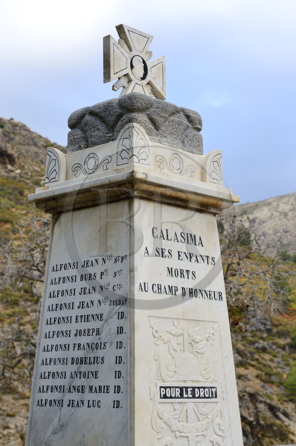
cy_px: 223
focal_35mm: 70
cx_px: 148
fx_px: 865
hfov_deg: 19.4
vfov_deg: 28.9
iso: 200
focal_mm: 70
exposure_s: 1/100
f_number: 8
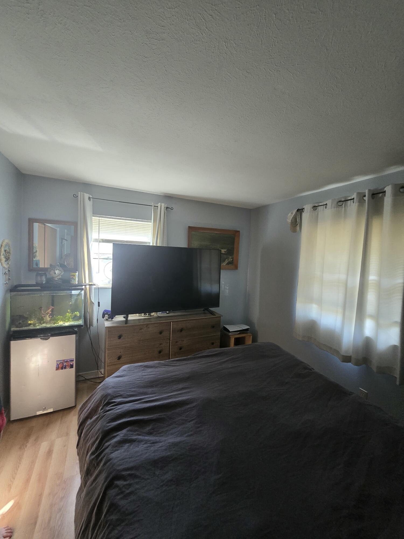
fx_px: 202
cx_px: 202
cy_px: 270
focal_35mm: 13
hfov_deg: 89.9
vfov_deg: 106.2
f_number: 2.2
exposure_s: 1/60
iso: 400
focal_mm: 2.2
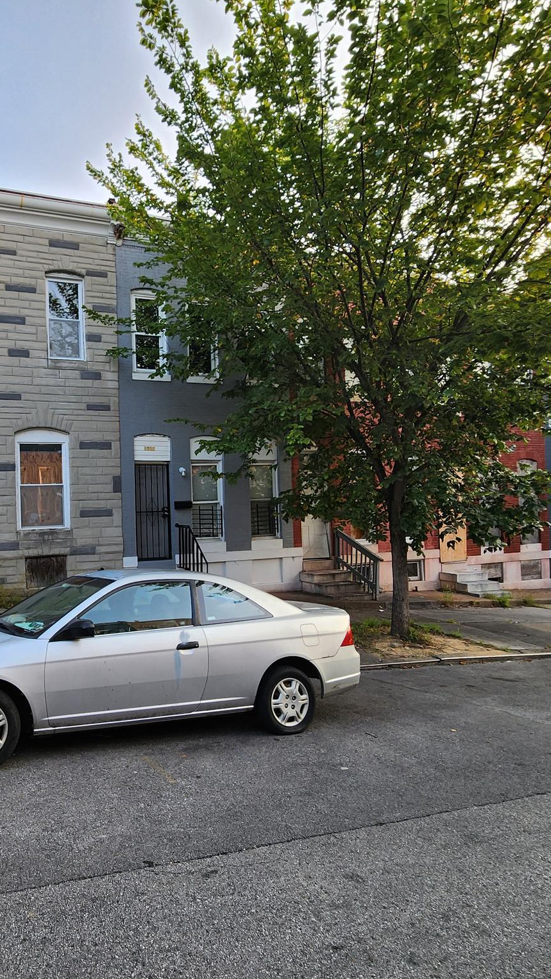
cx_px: 71
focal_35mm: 19
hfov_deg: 52.4
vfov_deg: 89.6
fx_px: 493
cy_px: 490
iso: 50
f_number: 2.2
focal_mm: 2.2
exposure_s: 1/148
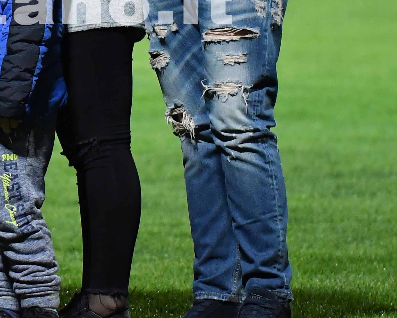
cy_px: -114
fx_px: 8069
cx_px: -200
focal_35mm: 687
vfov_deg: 2.3
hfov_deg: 2.8
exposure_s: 1/800
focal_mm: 135
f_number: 3.2
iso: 2500
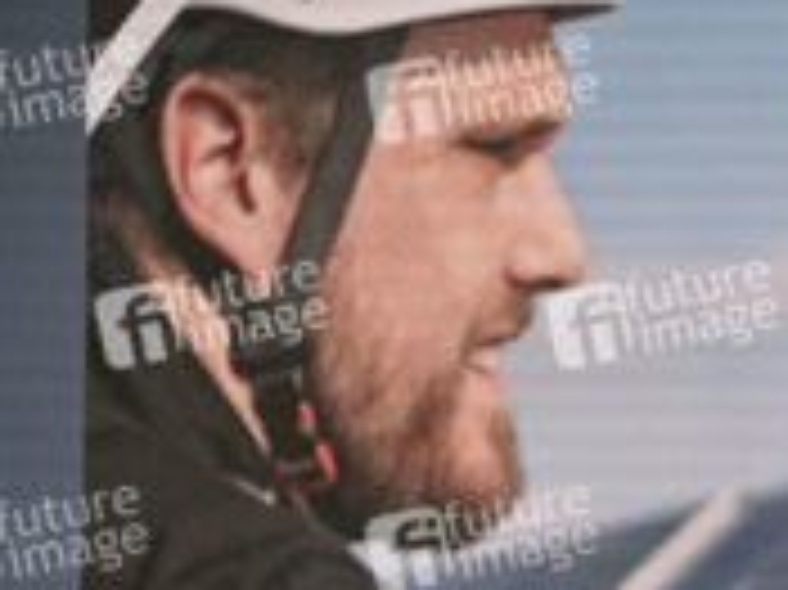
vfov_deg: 4.4
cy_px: 653
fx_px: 7598
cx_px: 993
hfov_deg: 5.9
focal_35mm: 334
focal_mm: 135
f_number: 6.3
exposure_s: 1/500
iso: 3200
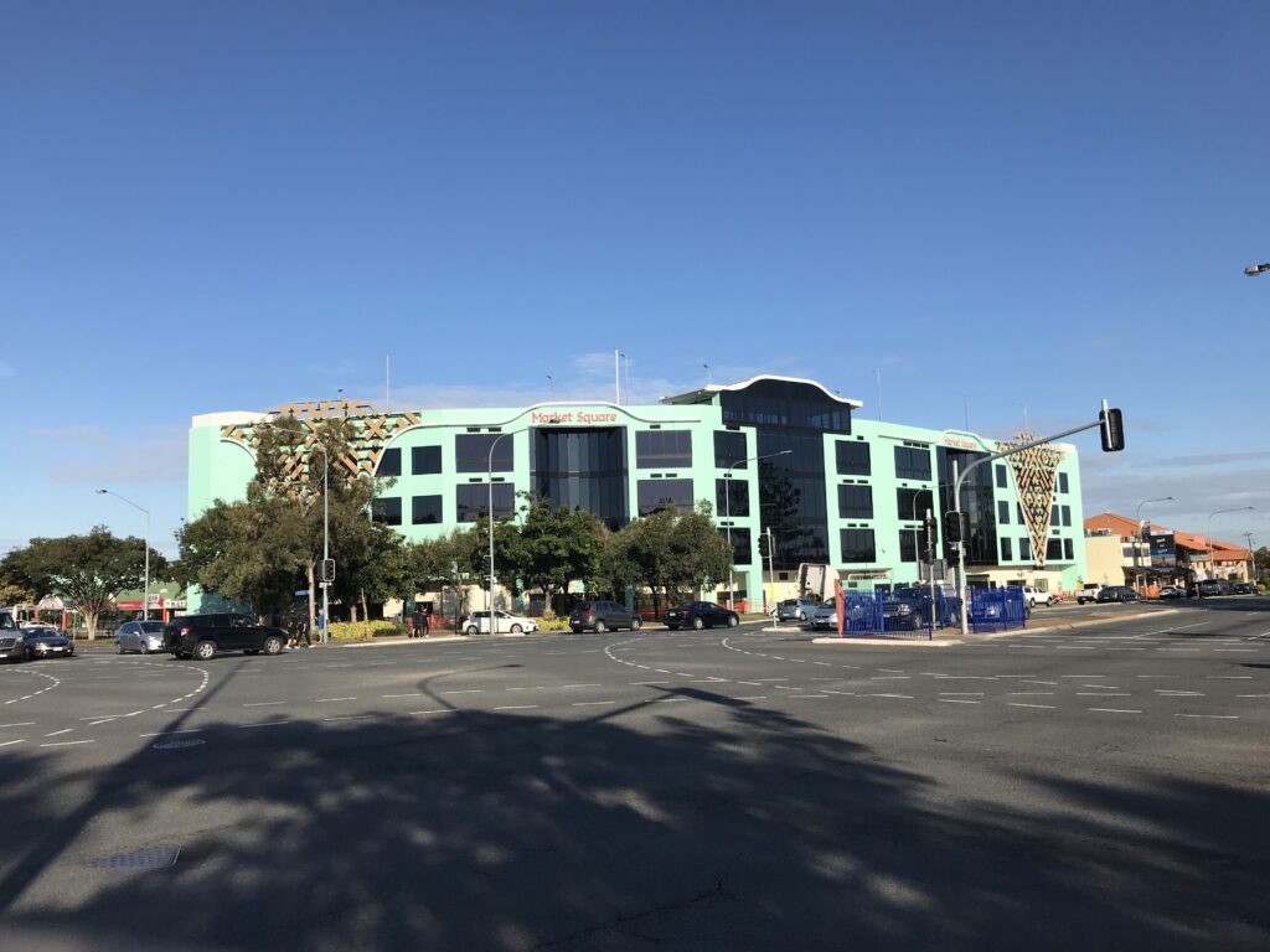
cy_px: 476
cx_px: 635
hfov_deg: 63.4
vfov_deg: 49.7
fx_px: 1027
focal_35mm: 28
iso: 20
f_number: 1.8
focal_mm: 3.99
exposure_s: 1/2994
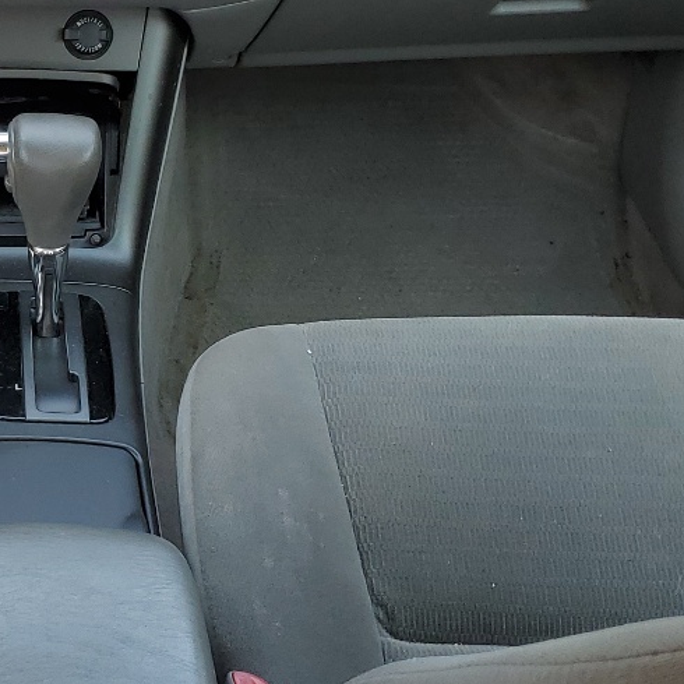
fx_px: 1677
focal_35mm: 75
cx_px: -45
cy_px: 255
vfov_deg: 23.0
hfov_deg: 22.0
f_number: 1.5
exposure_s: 1/303
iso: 50
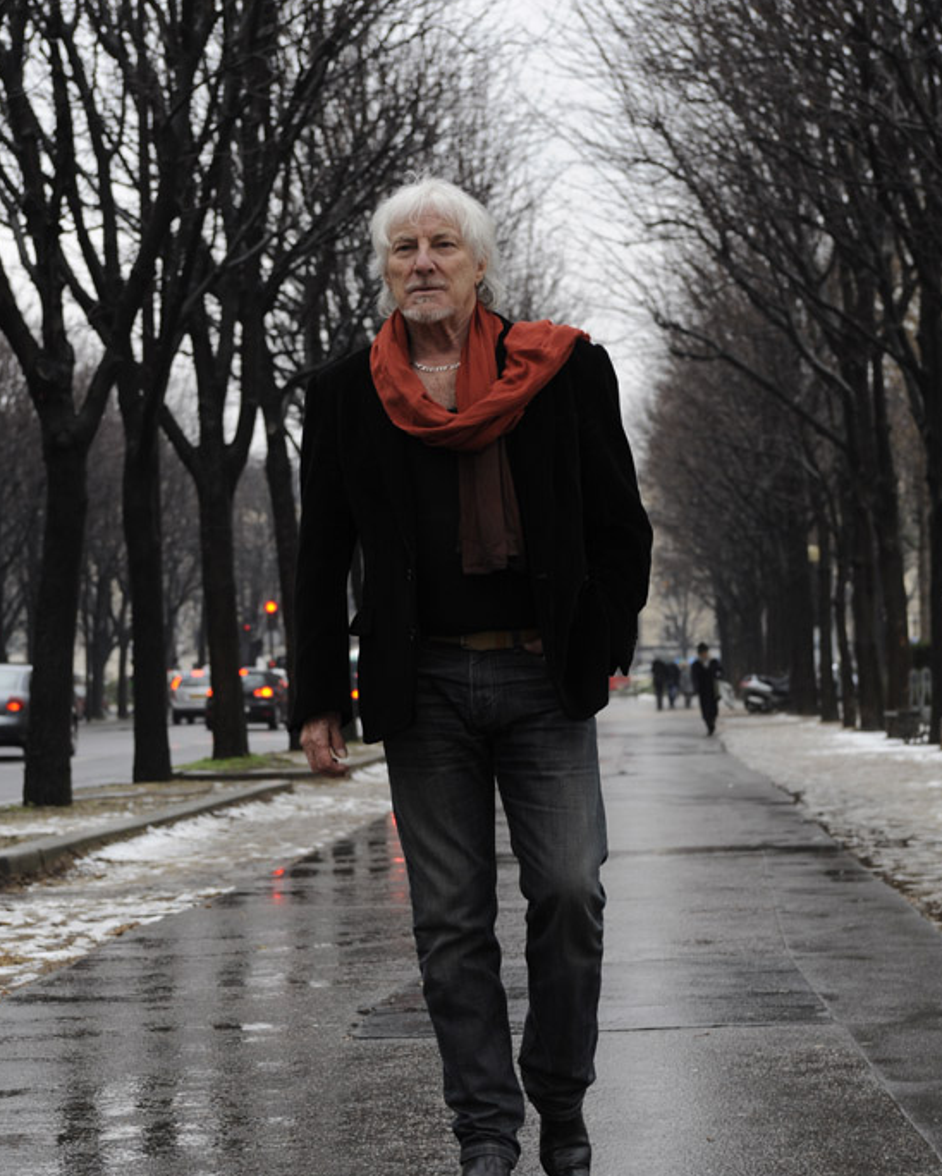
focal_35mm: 94
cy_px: 626
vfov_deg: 20.4
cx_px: 428
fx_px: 3273
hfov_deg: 16.4
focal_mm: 70
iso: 400
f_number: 6.3
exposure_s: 1/100
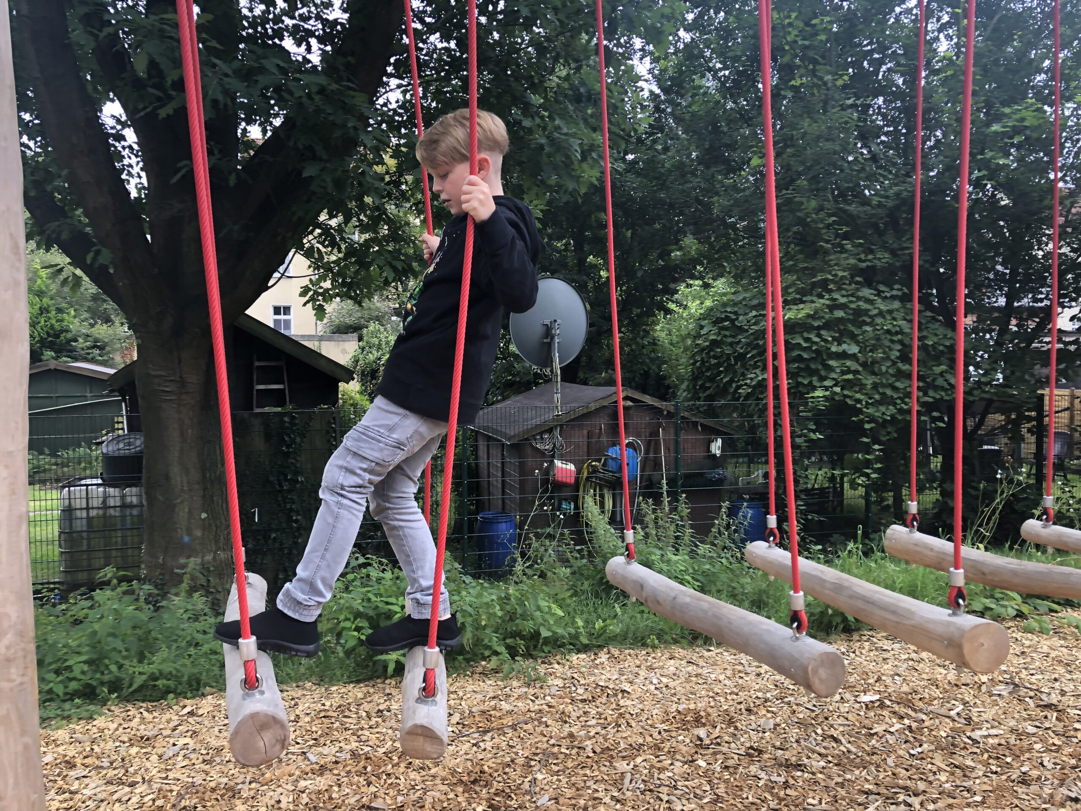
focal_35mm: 28
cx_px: 540
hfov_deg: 63.4
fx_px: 874
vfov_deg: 49.7
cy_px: 406
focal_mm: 3.99
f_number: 1.8
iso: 40
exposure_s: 1/120
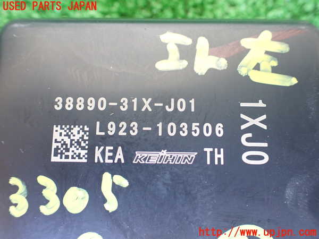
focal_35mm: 30
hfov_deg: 60.0
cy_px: 120
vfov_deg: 46.8
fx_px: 276
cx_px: 160
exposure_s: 1/40
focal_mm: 5.4
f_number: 2.3
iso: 800
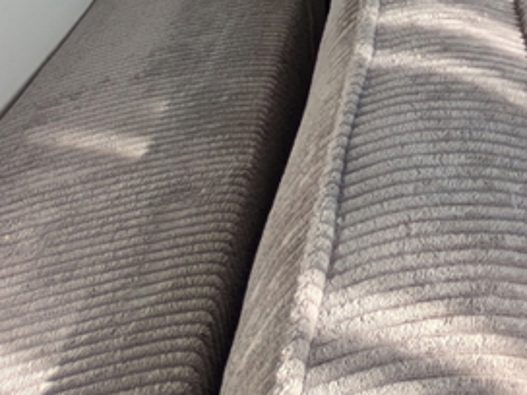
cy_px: -394
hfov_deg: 25.8
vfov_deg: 18.3
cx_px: 808
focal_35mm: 53
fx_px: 807
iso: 43
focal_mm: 2.02
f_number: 1.7
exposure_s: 1/150
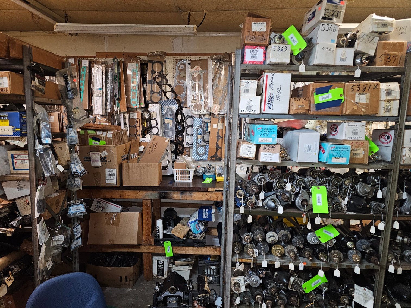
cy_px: 154
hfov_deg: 73.9
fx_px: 273
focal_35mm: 23
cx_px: 206
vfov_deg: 58.9
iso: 125
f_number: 1.7
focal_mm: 6.3
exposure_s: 1/24
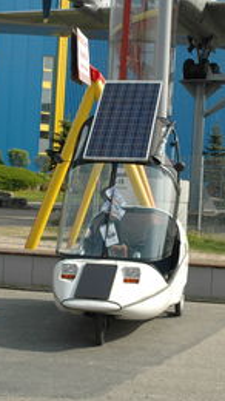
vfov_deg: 28.3
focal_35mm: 75
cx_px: 116
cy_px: 203
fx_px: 794
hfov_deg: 16.1
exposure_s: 1/500
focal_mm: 31
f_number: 11
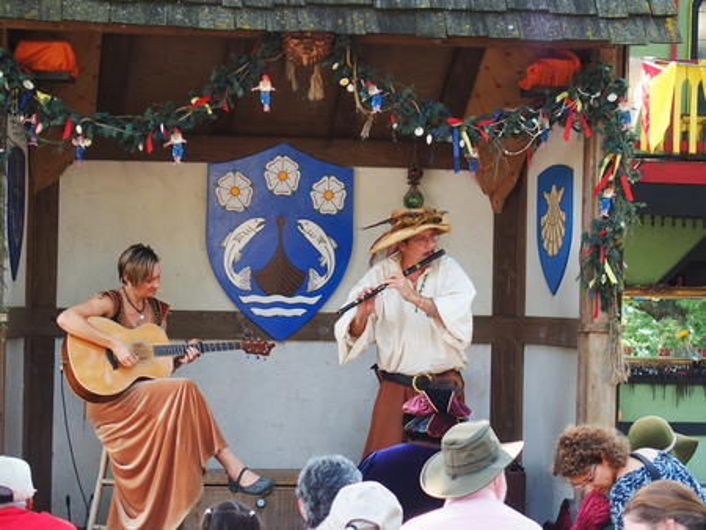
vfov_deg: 13.2
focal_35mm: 112
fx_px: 2285
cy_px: 265
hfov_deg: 17.6
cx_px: 353
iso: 200
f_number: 2.8
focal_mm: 24
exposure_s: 1/200
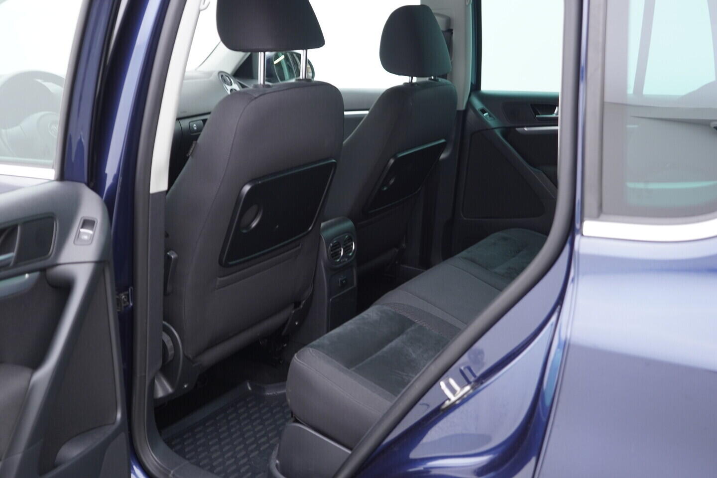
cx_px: 358
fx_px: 717
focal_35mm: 36
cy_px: 239
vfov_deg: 36.9
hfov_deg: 53.1
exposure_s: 1/40
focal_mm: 24
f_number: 2.8
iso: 200
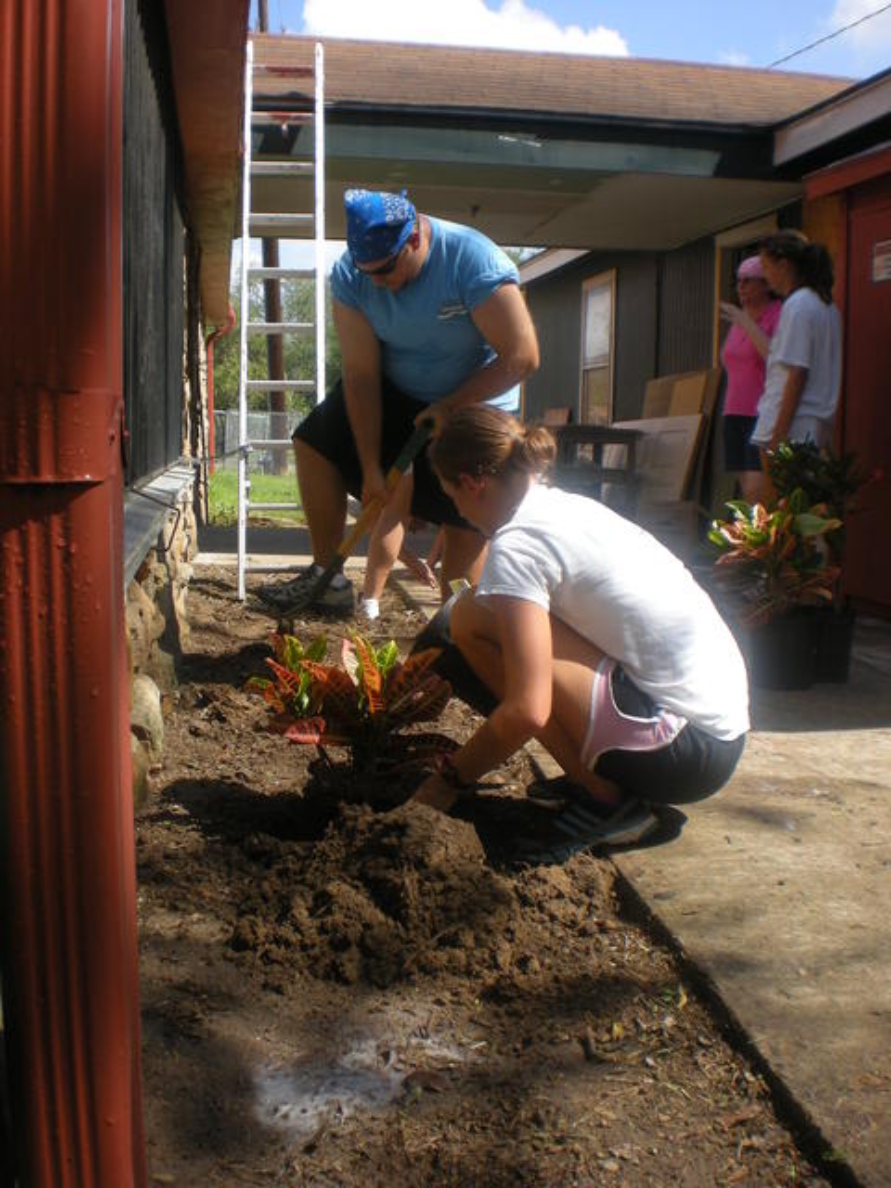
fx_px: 1304
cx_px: 446
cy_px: 594
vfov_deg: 49.0
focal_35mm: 38
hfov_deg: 37.7
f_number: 4.6
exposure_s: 1/239
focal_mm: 6.3
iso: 64
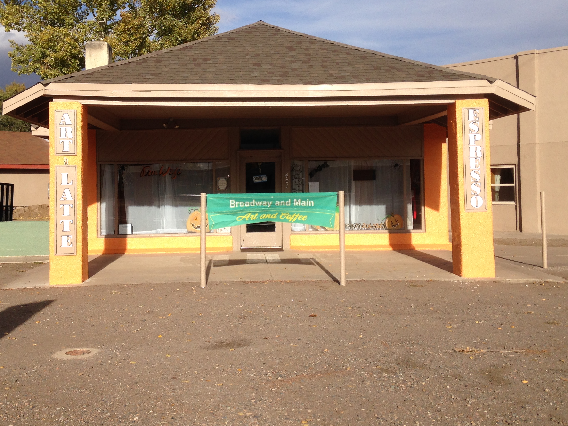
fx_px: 755
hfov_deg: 41.1
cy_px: 166
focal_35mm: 46
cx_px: 243
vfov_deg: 31.4
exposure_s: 1/2169
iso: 50
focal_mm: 4.12
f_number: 2.4
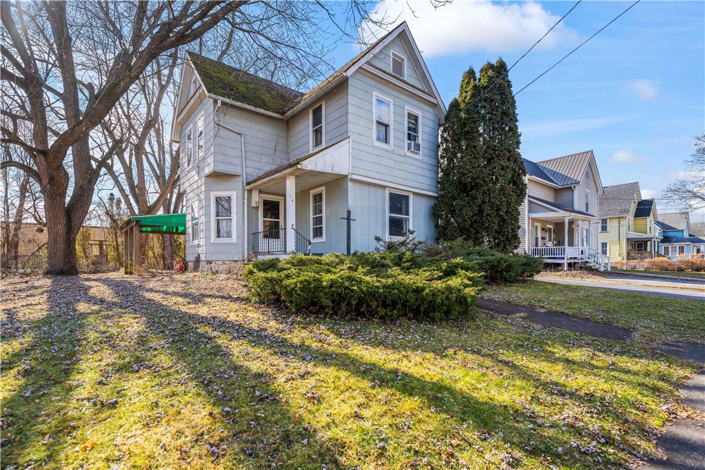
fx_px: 333
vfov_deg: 70.4
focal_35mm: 17
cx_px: 352
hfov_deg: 93.3
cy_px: 235
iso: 200
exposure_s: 1/640
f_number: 4
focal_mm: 17
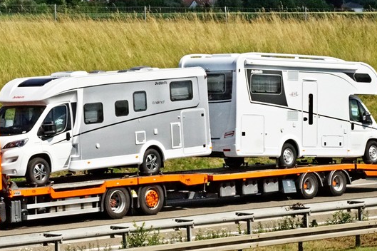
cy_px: 66
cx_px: 135
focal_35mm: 136
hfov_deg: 15.1
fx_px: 1423
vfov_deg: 10.1
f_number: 13
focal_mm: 60
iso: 2000
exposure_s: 1/2500
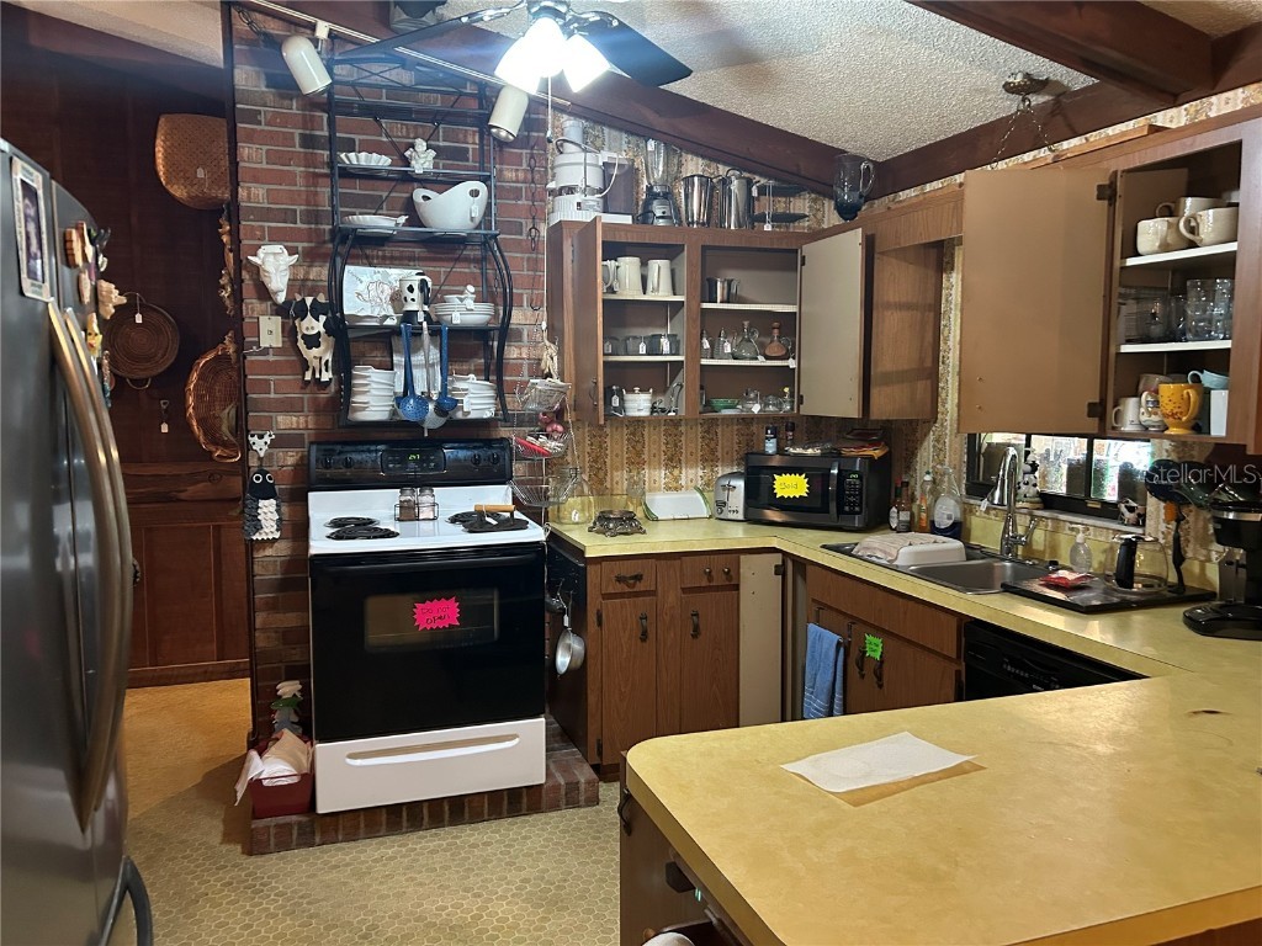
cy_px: 473
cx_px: 631
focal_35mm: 26
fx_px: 948
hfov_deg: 67.3
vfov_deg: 53.1
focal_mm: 5.7
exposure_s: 1/60
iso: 500
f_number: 1.5
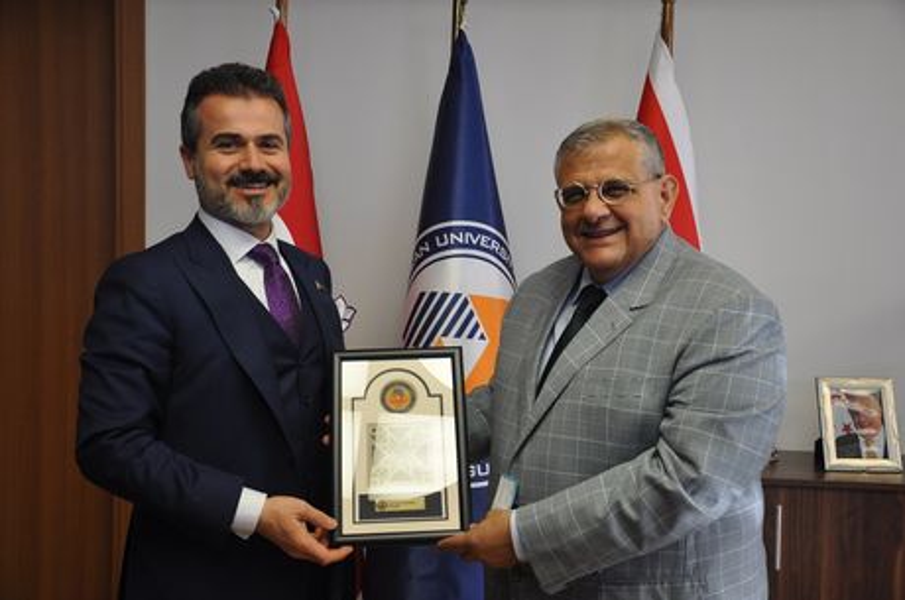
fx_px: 979
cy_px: 300
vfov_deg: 34.1
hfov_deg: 49.6
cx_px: 452
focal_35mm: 39
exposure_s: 1/60
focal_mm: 26
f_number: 4
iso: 400
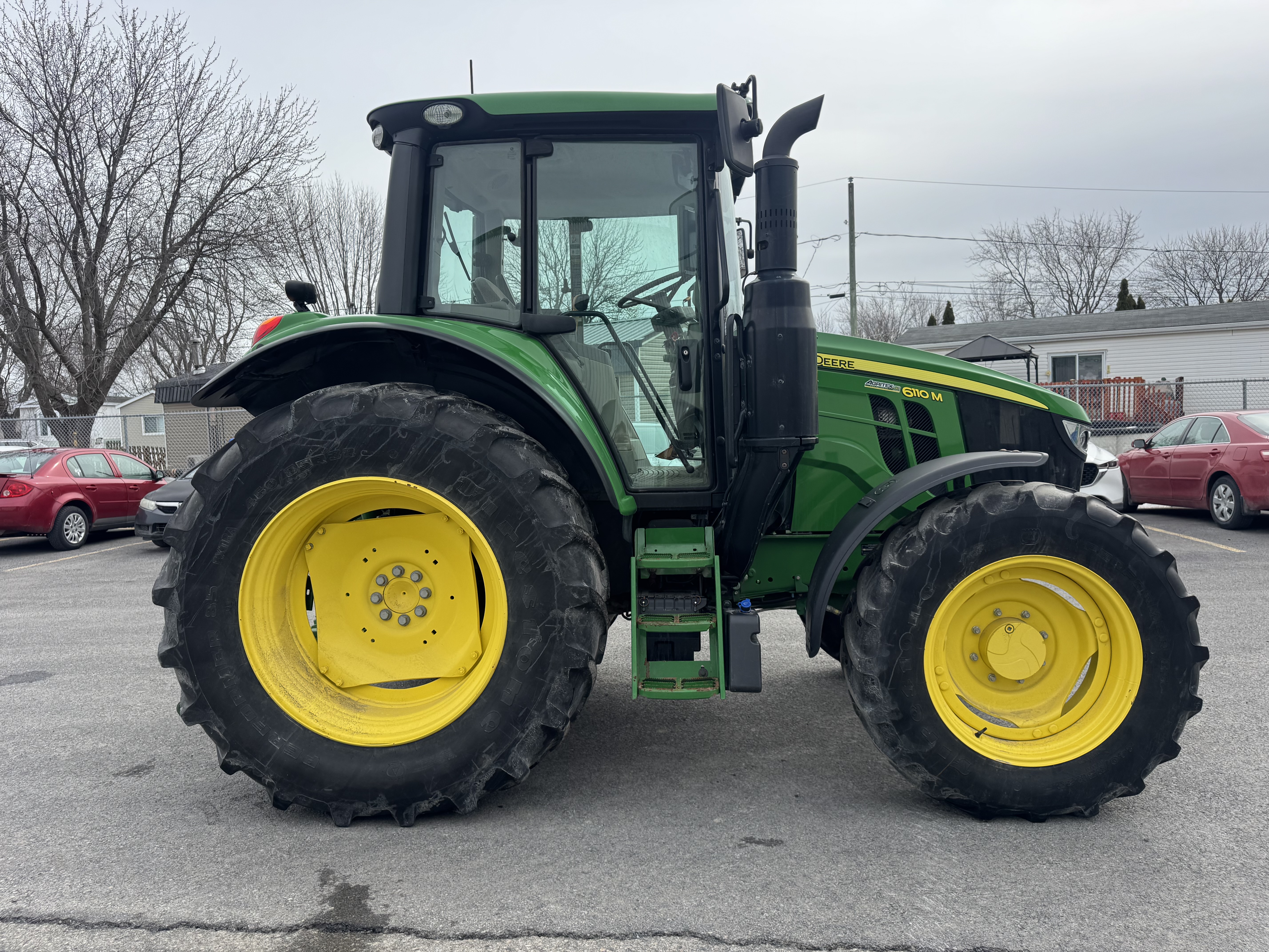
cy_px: 476
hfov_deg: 71.6
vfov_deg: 56.8
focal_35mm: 24
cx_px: 634
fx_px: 880
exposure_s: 1/2415
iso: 80
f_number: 1.78
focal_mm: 6.76
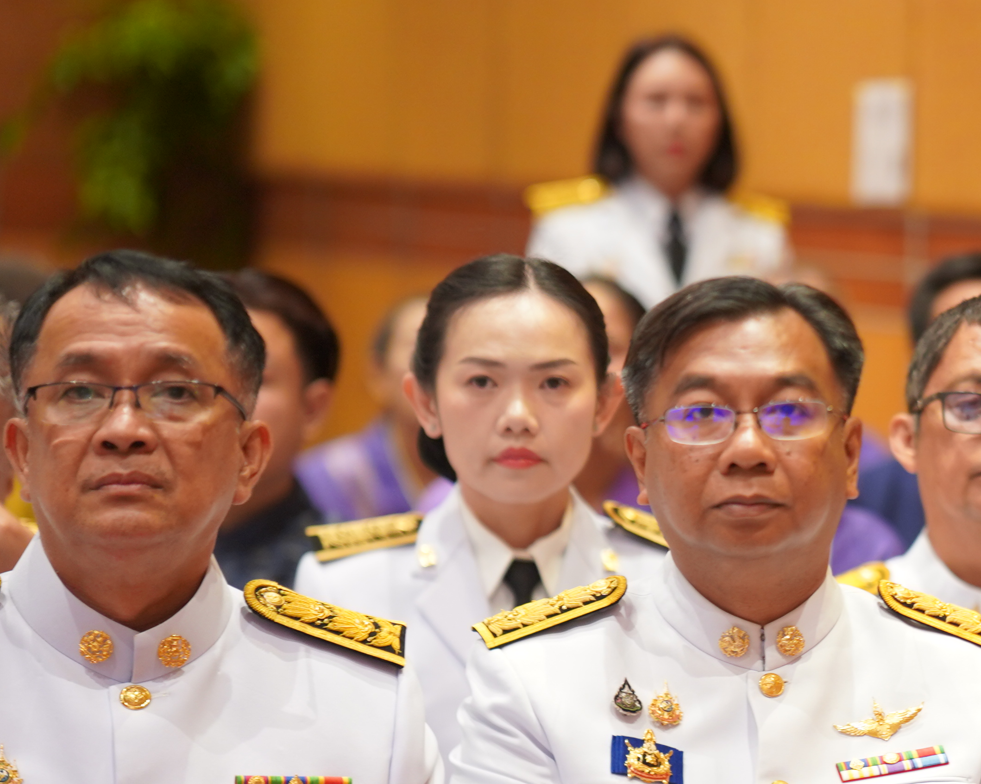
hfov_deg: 8.4
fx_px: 6561
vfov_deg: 6.8
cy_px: 616
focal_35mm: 226
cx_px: 1372
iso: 500
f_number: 1.4
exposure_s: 1/200
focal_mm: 85
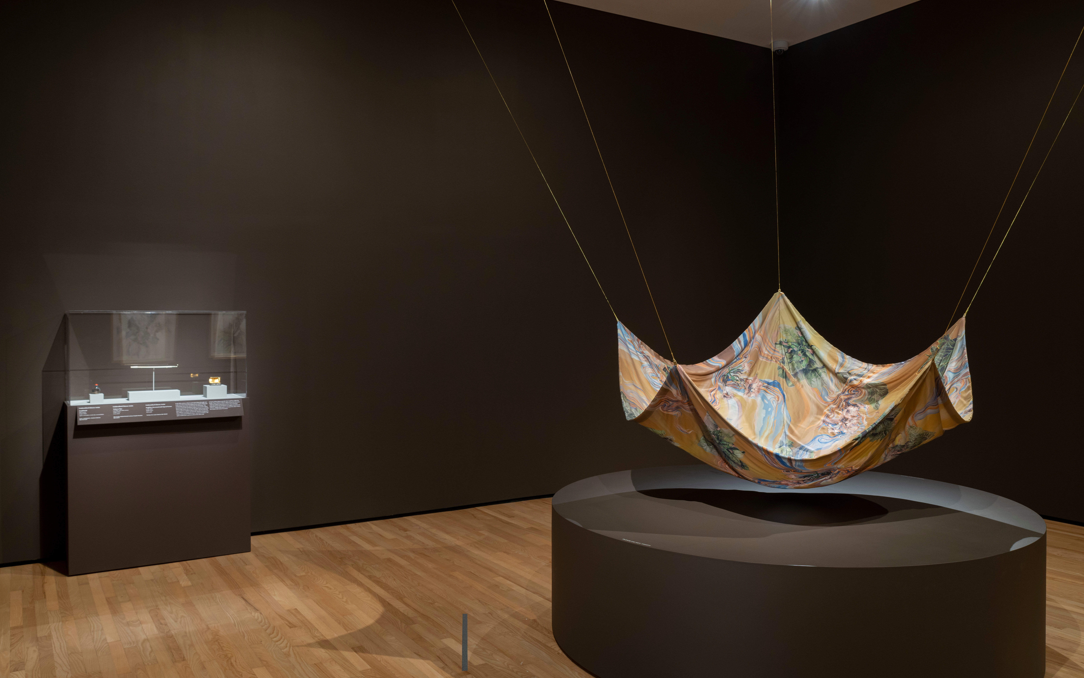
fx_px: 916
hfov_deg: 61.2
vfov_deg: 40.6
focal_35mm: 31
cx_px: 546
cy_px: 335
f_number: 8
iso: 400
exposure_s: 1.6
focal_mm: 30
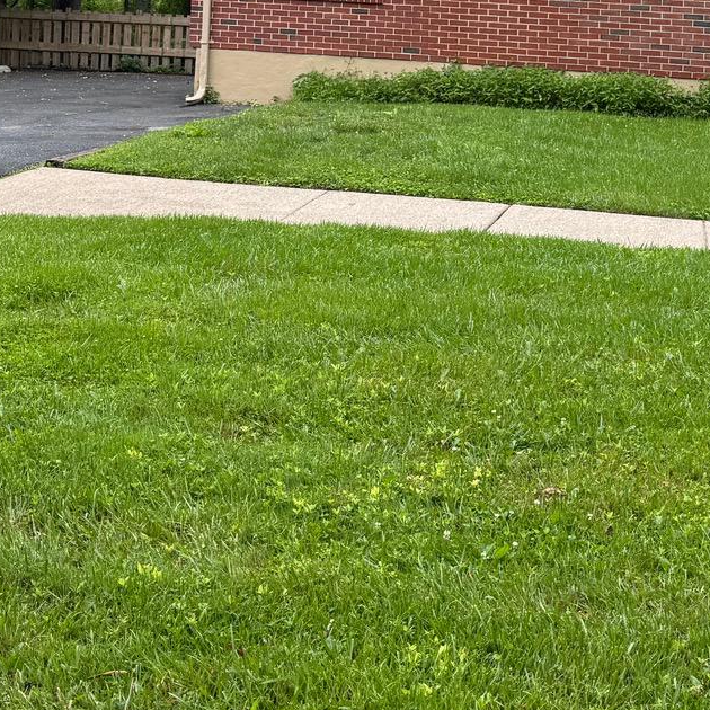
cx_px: 329
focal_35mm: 69
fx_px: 1601
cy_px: -90
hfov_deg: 25.0
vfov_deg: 23.3
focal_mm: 6.76
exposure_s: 1/723
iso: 80
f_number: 1.78
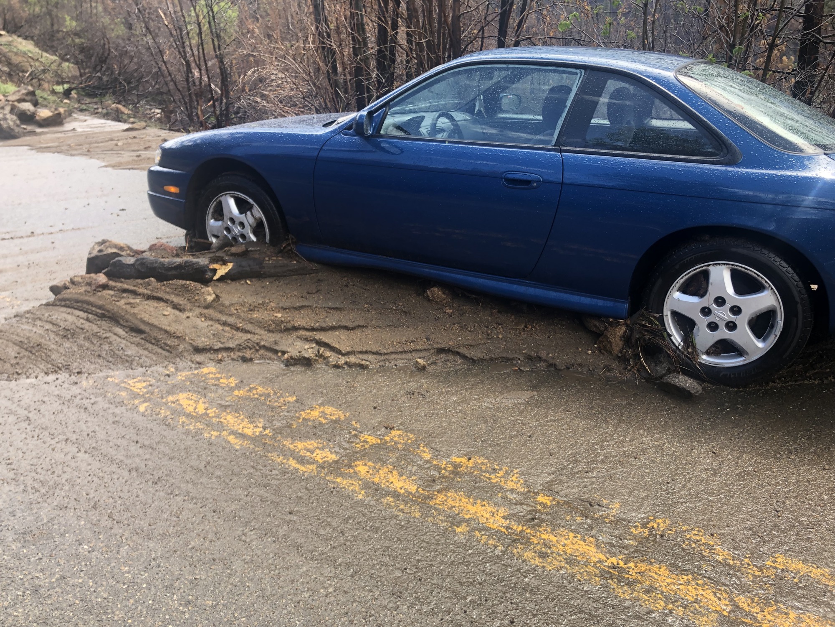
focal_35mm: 28
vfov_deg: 49.7
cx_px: 418
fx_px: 675
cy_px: 314
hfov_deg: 63.4
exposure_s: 1/120
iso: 32
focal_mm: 3.99
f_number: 1.8
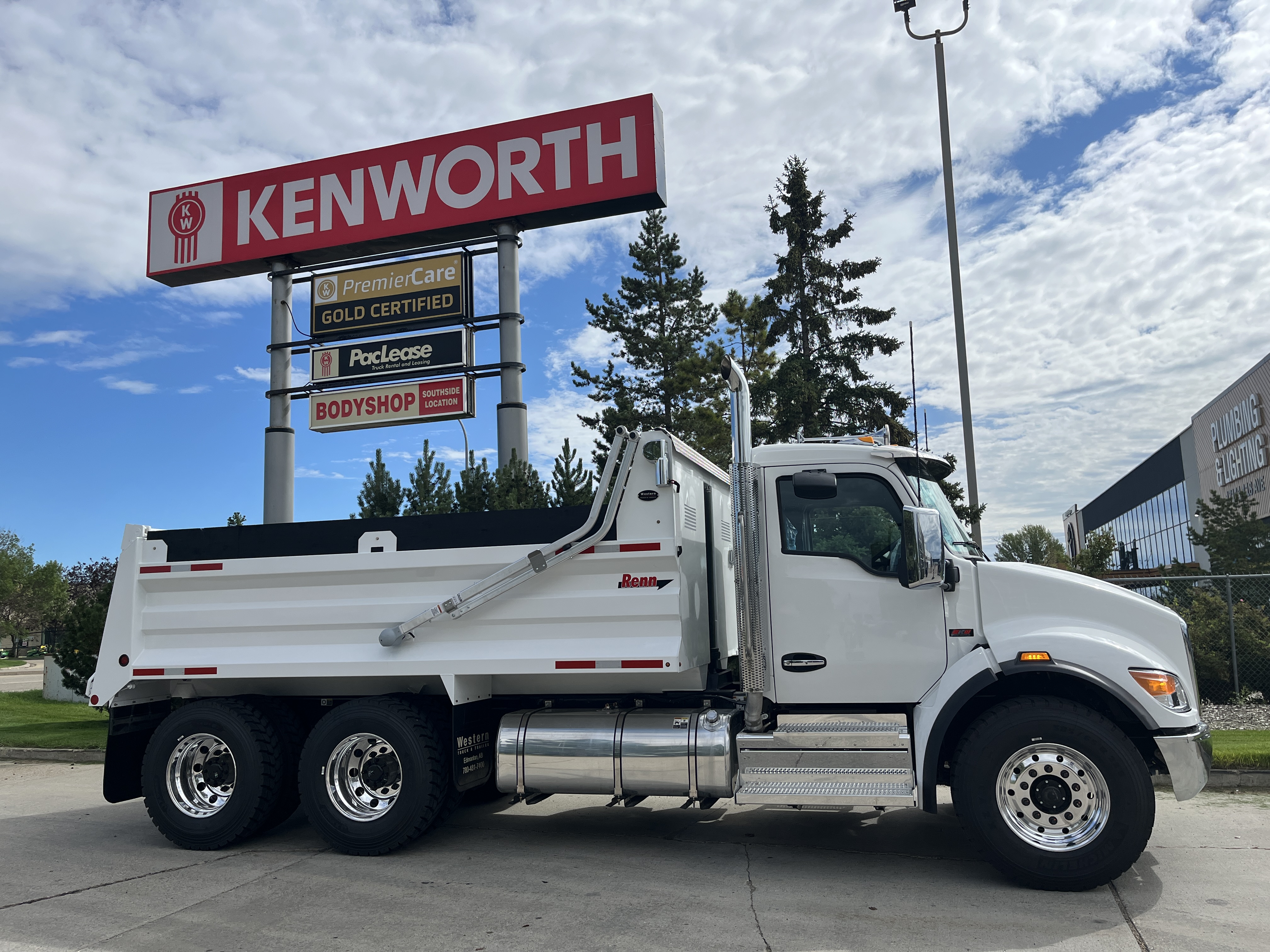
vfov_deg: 53.1
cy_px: 476
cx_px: 635
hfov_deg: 67.3
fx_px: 954
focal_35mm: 26
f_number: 1.6
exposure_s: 1/6897
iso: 50
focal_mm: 5.1
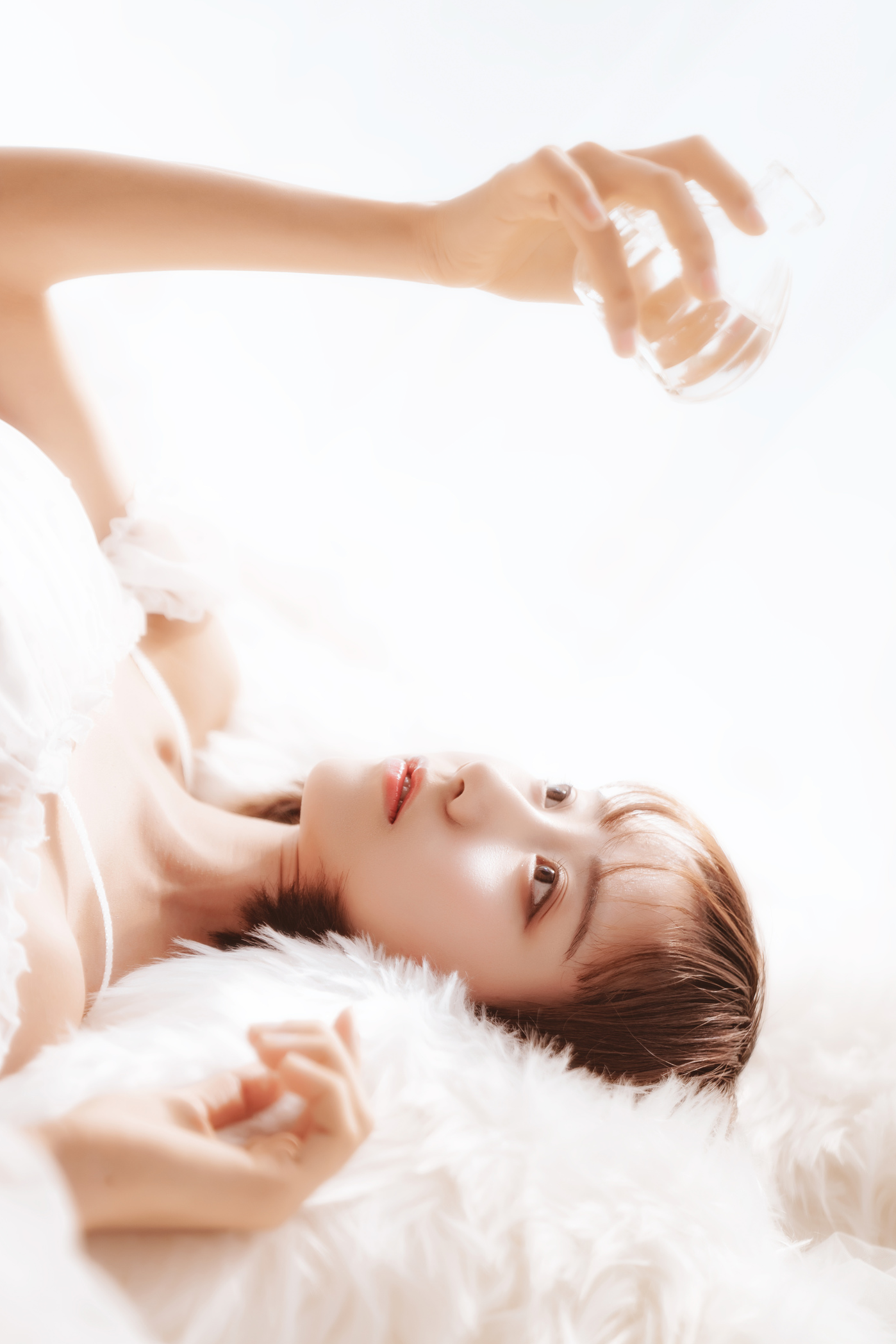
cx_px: 421
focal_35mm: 59
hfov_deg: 23.0
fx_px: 2202
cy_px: 627
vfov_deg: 33.9
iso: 400
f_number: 2.8
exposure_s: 1/100
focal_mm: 55
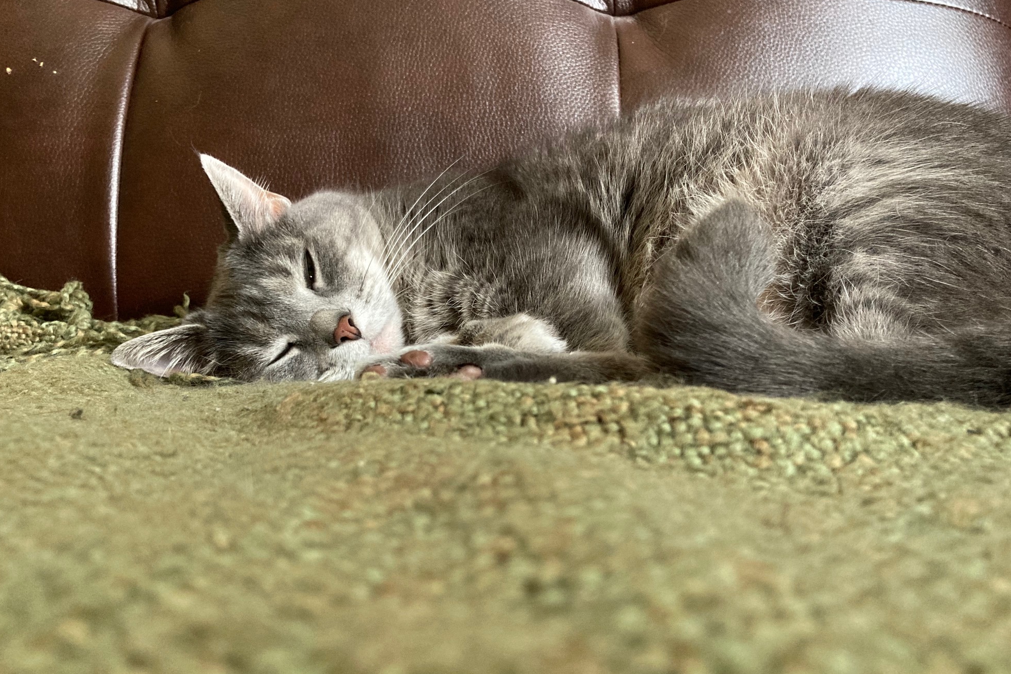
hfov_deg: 61.9
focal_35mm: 30
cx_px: 500
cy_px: 372
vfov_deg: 43.6
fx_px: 843
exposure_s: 1/31
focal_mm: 3.99
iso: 400
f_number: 1.8
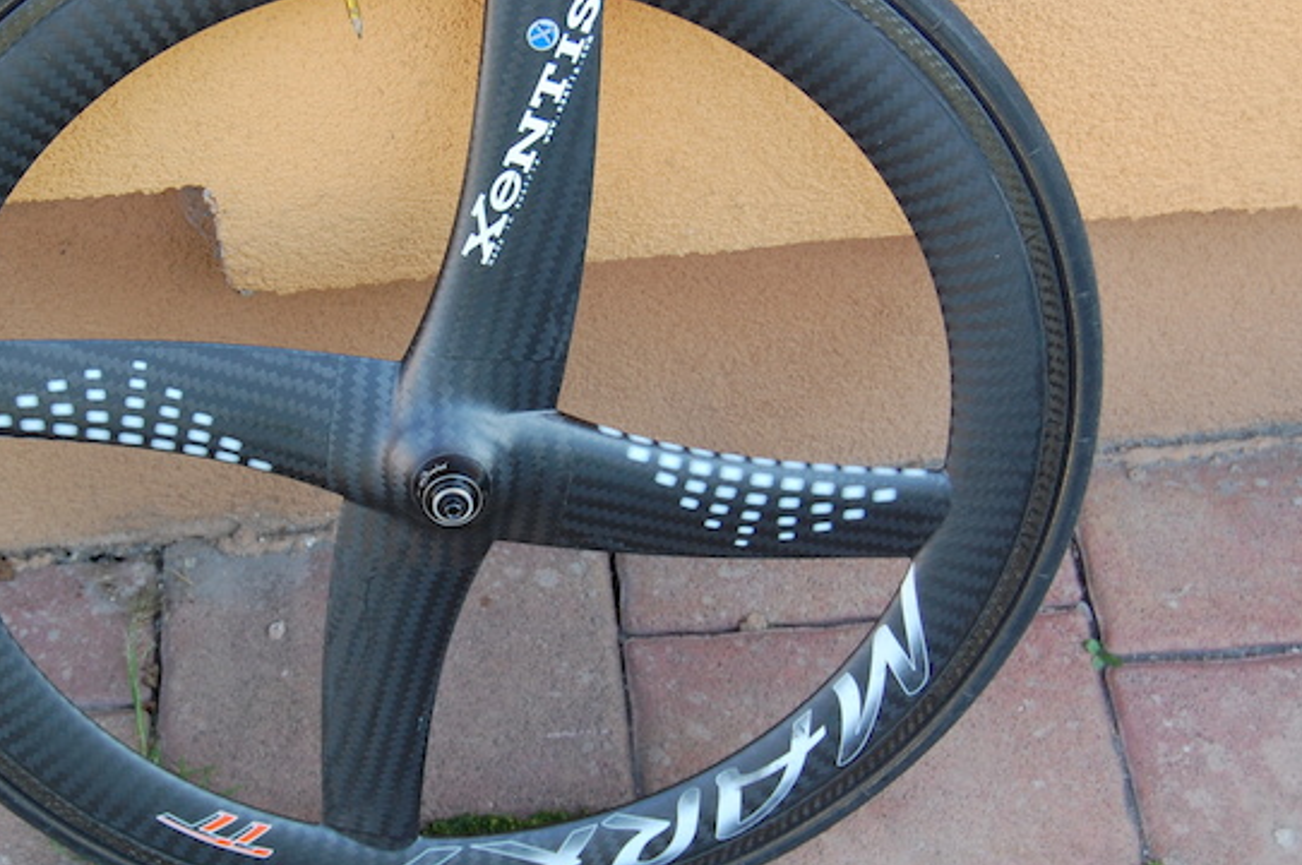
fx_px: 2240
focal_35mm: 62
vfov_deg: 21.8
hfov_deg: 32.2
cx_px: 435
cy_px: 394
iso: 400
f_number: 5
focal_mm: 28
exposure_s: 1/100
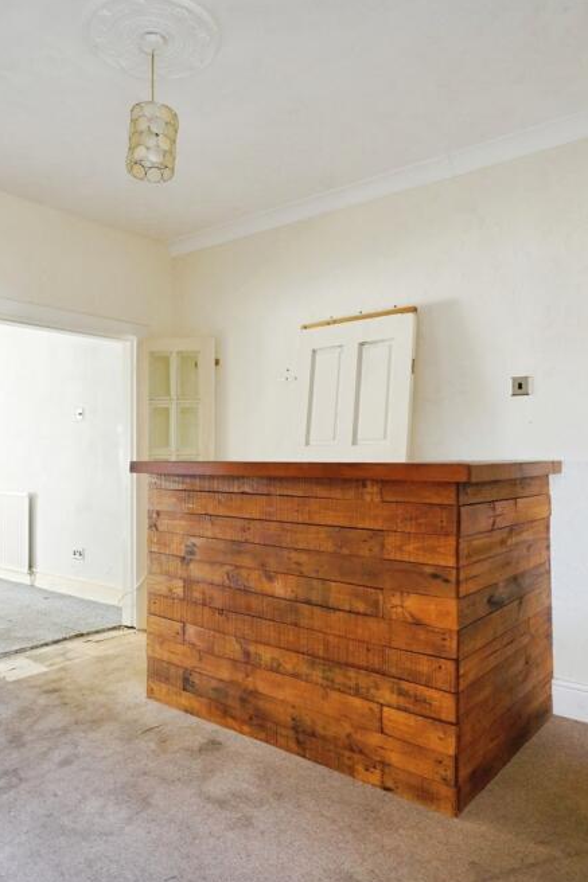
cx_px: 276
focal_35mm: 25
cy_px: 453
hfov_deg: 51.2
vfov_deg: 71.5
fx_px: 613
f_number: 7.1
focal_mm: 16
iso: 1250
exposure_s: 1/20
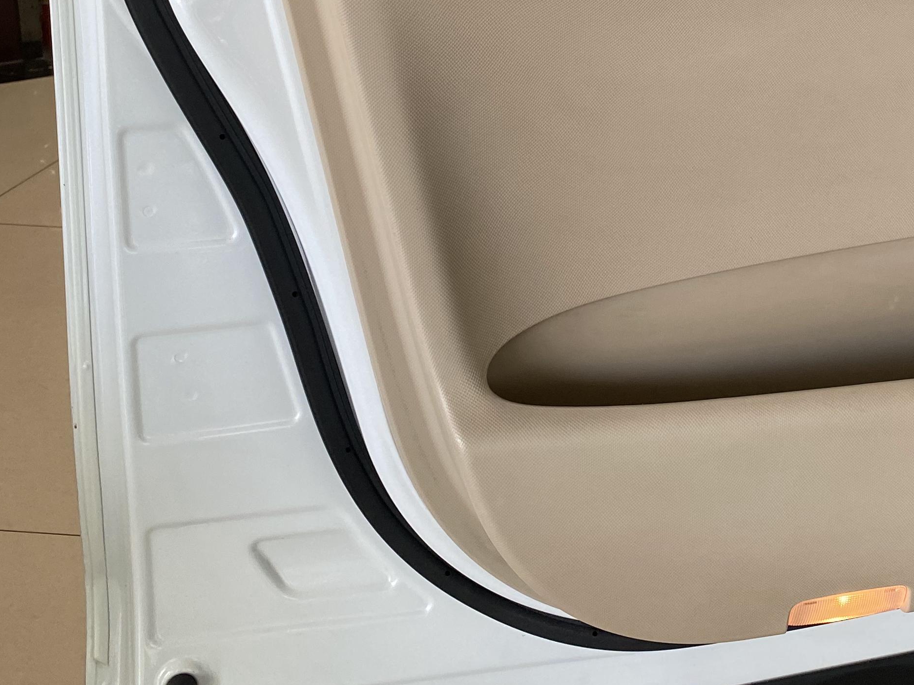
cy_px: 8
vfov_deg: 24.9
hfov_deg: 32.7
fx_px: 1479
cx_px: 815
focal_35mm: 56
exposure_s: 1/100
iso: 100
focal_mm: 4.25
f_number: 1.8
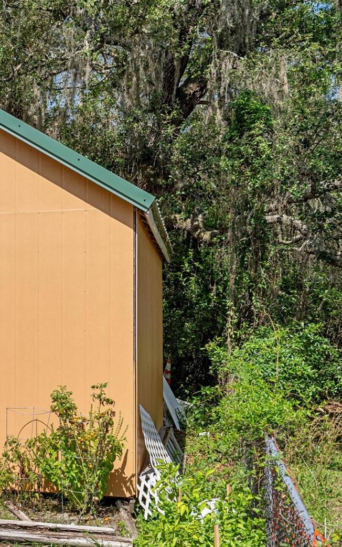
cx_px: -76
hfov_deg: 23.5
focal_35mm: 50
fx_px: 746
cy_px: 279
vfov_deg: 40.3
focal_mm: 32
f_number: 9
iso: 320
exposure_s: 1/160
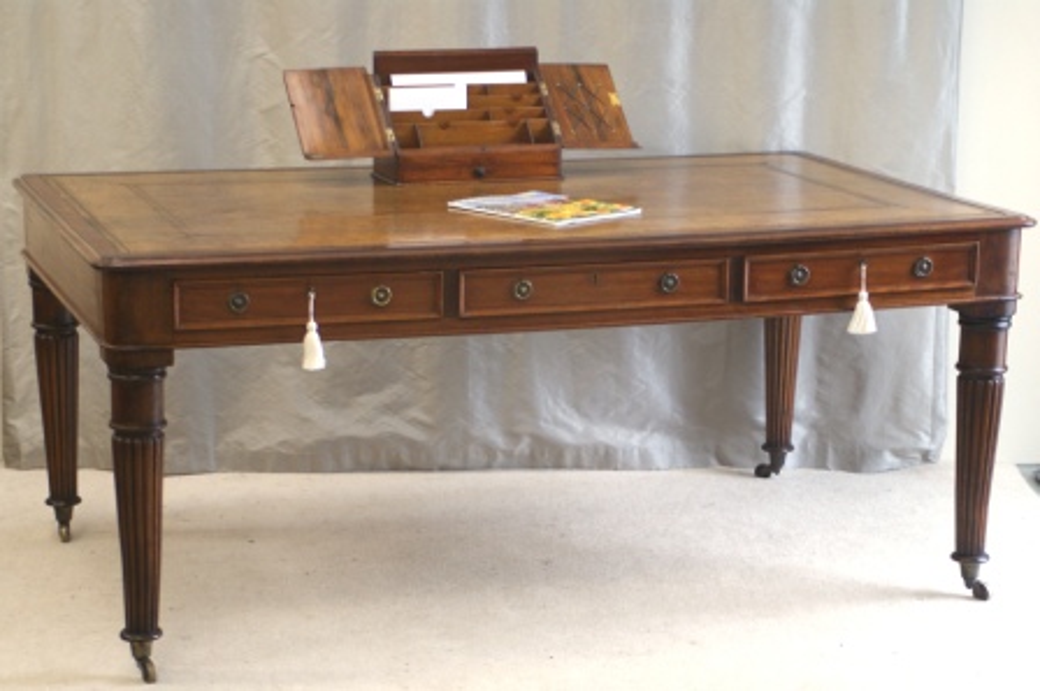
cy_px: 346
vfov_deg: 18.2
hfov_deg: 27.0
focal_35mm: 75
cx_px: 520
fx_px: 2165
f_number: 4.5
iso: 400
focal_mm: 50
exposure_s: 1/40
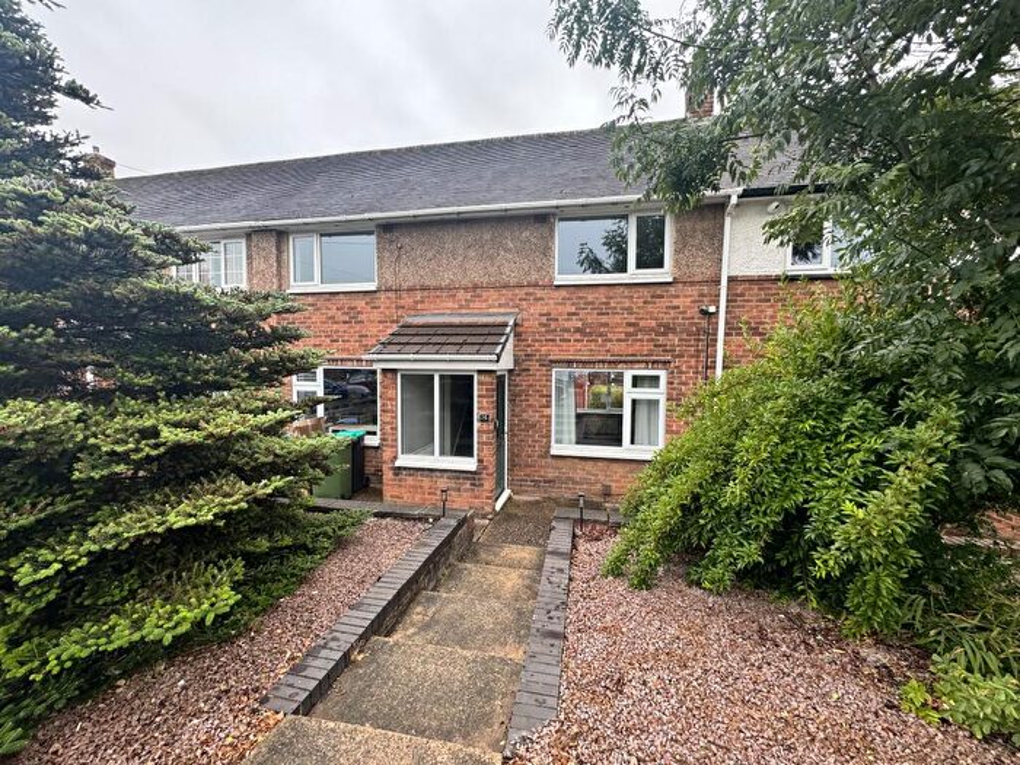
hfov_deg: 102.1
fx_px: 413
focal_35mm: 14
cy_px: 382
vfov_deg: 85.7
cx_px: 510
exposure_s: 1/146
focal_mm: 2.22
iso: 40
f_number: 2.2
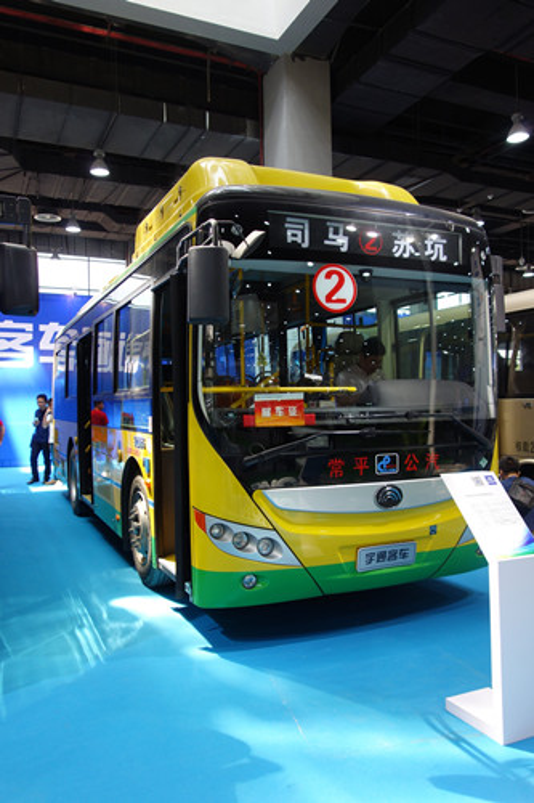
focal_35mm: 28
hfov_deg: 46.4
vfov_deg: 65.5
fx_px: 623
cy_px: 402
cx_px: 267
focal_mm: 10.4
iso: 125
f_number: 1.8
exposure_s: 1/60
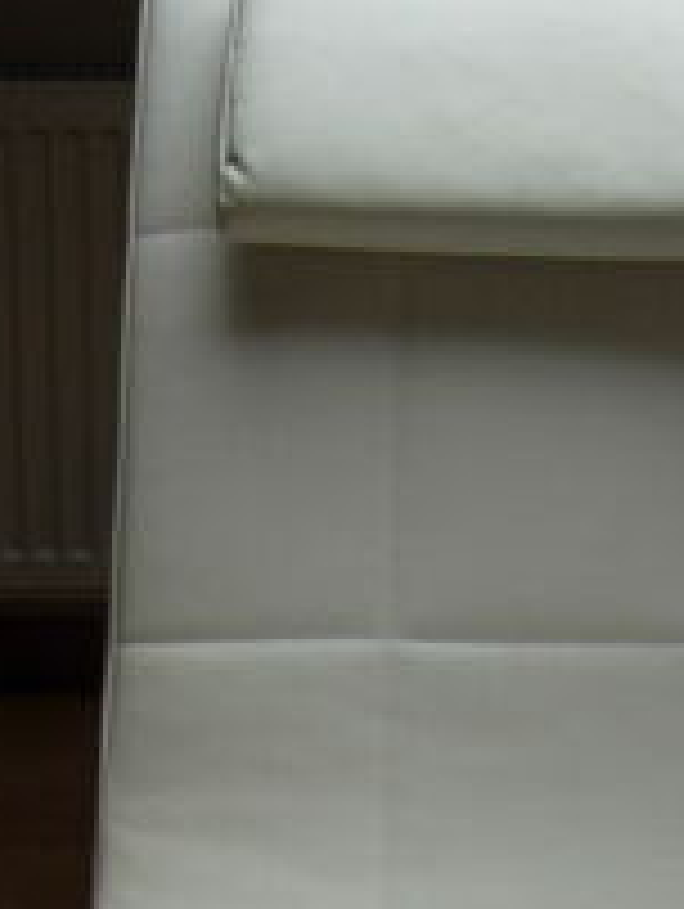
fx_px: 2997
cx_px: 472
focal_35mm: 114
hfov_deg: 13.0
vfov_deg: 16.4
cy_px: 1143
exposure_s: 1/98.7
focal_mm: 7.5
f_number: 3
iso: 50
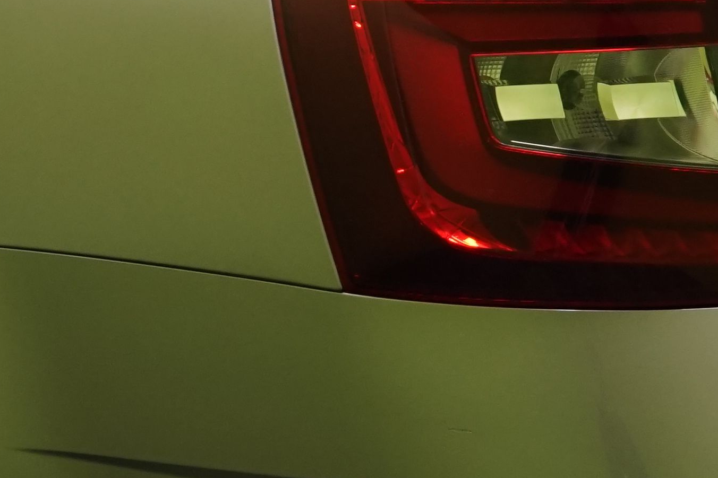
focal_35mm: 142
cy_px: 162
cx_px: 260
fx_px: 2832
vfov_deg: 9.7
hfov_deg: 14.4
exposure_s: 1/30
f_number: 4.5
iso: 1000
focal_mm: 32
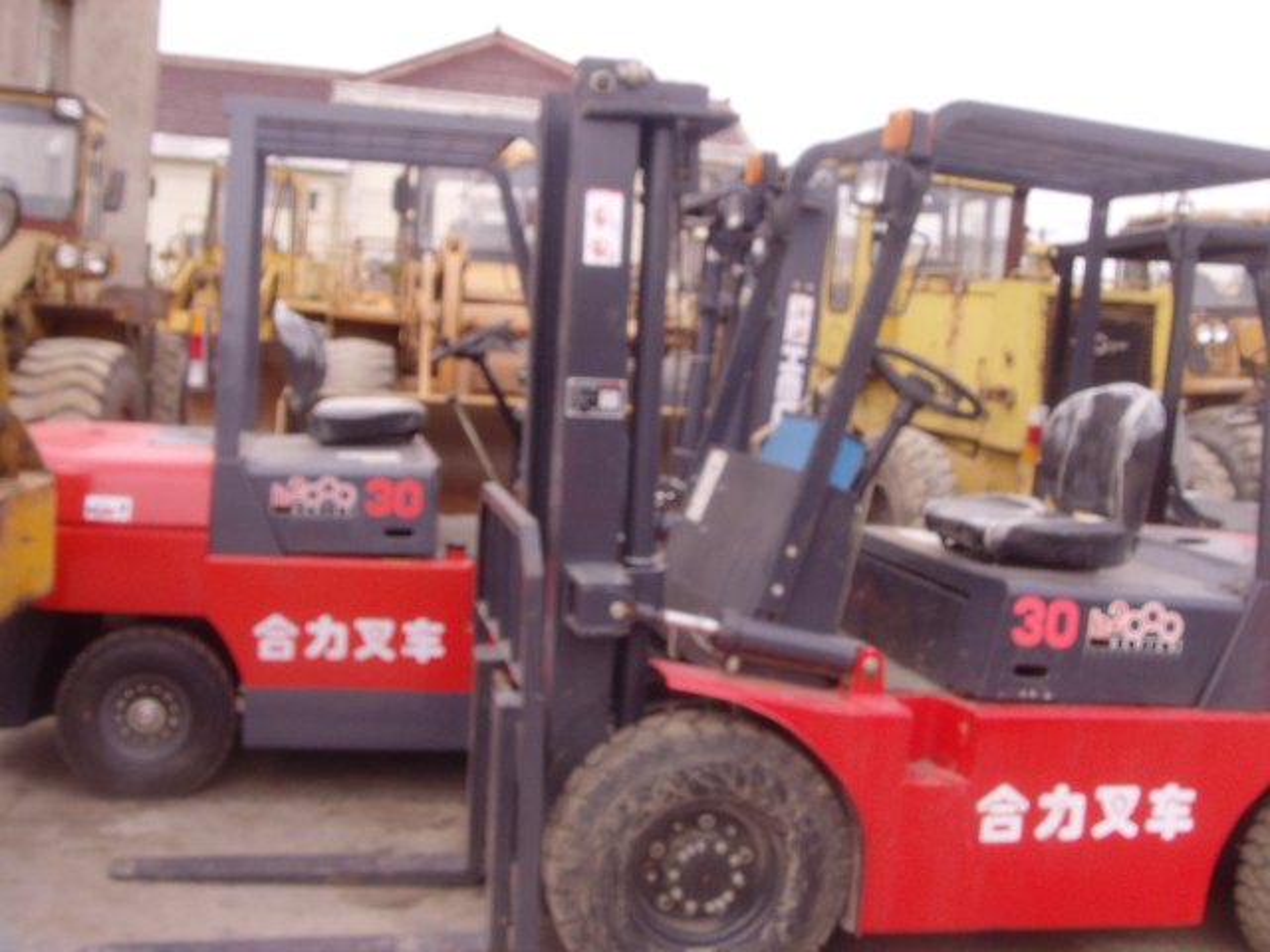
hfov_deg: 47.9
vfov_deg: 36.8
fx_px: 1431
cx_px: 635
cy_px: 476
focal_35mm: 39
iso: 80
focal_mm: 6.6
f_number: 6.3
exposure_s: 1/125
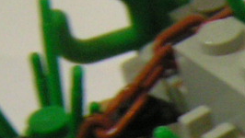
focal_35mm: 199
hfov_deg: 10.1
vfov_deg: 5.9
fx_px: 1294
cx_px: 478
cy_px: 321
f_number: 2.8
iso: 200
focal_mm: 5.8
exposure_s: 1/25
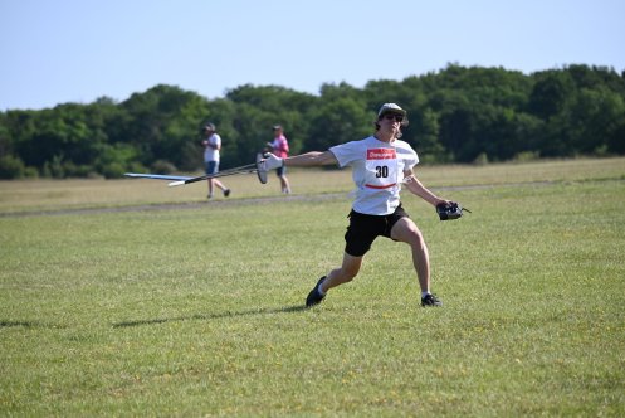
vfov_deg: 6.6
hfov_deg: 9.8
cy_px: 209
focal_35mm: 210
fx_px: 3648
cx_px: 312
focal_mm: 210
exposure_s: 1/2500
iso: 500
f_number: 6.3
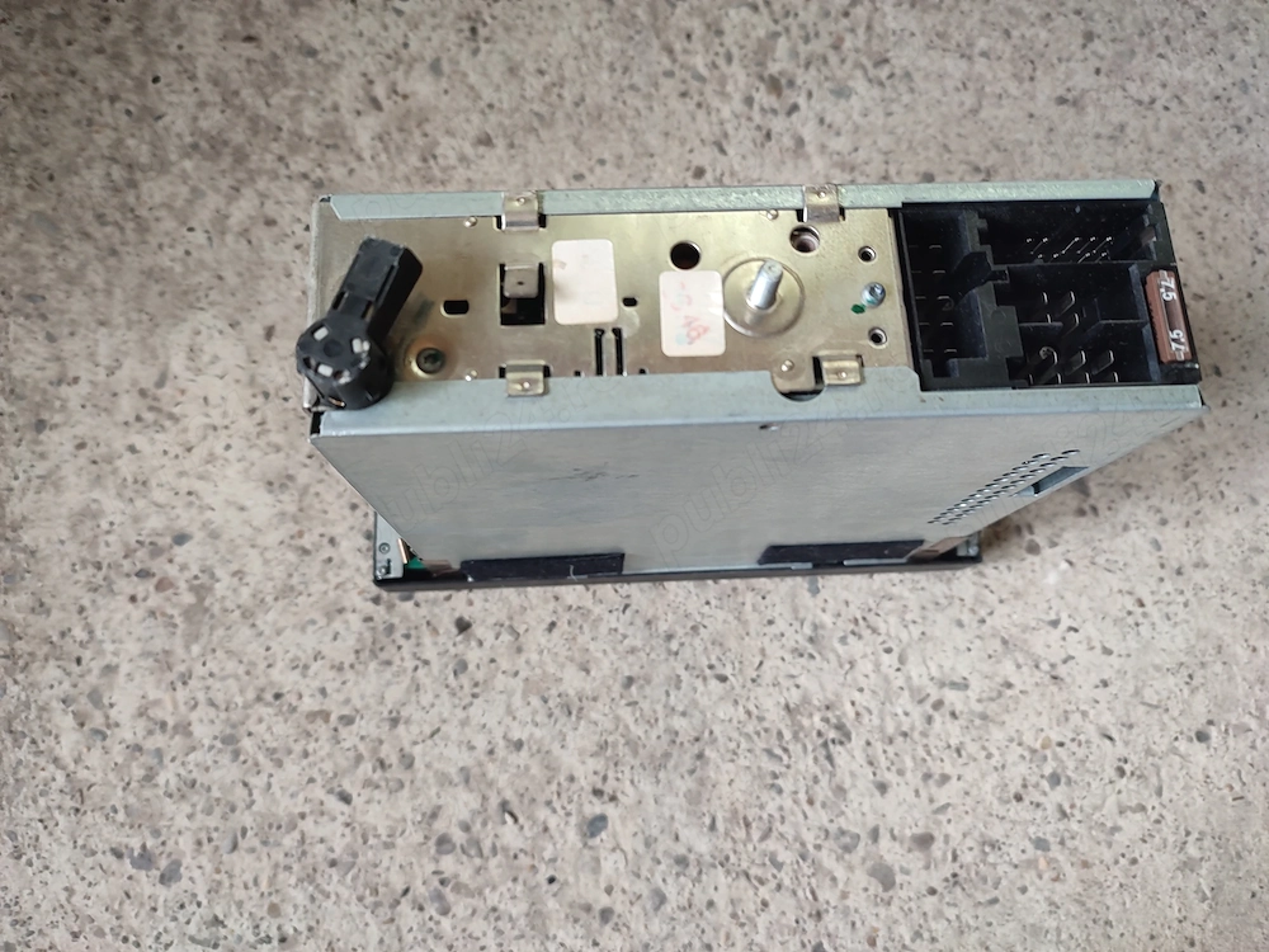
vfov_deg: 54.9
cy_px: 476
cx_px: 634
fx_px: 916
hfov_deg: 69.4
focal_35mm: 25
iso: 269
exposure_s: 1/33
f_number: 1.9
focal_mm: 6.04
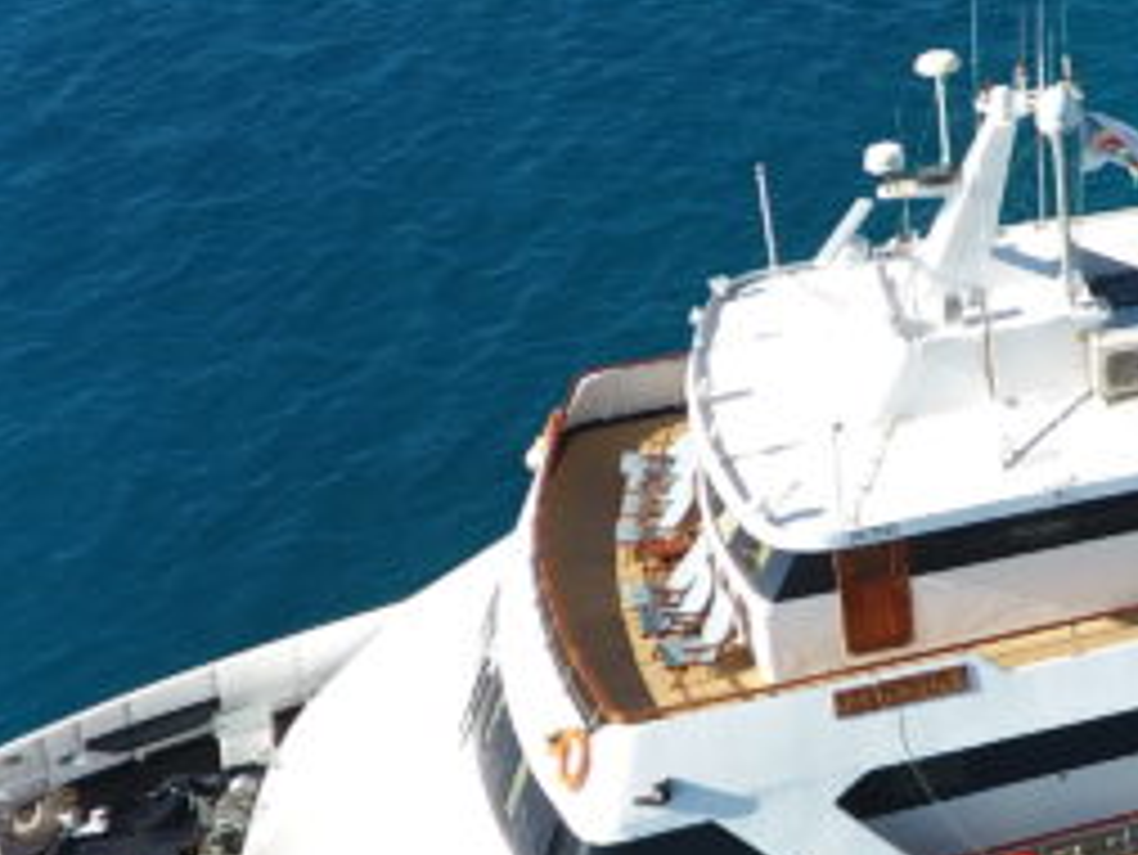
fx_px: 2598
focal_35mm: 79
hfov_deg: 20.8
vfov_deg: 18.2
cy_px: -22
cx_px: 1736
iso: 100
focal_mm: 3.61
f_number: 2.8
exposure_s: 1/646
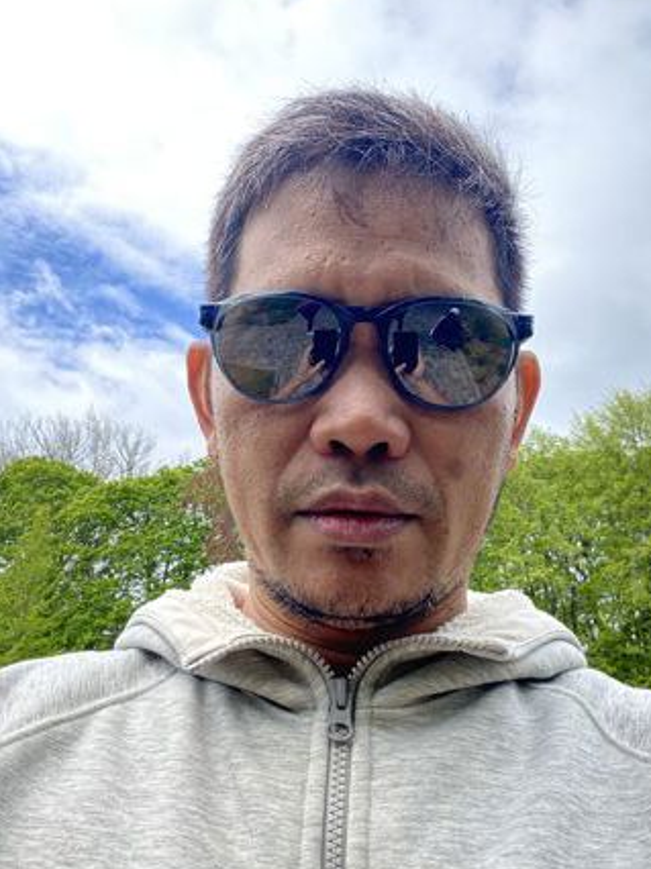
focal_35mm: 31
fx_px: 778
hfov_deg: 45.4
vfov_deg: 58.4
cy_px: 428
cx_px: 333
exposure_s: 1/266
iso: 25
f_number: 2.2
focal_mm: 2.71
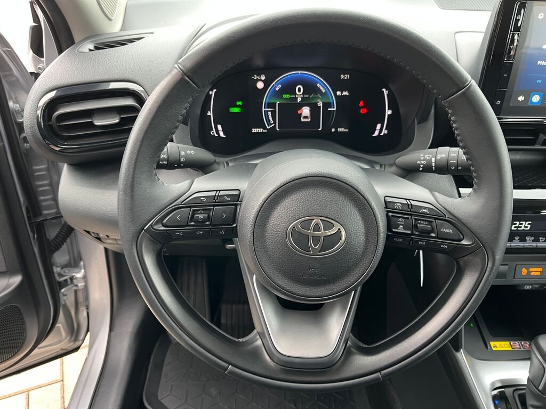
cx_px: 273
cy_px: 204
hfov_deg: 67.3
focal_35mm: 26
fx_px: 410
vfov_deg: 53.1
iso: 125
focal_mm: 5.1
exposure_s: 1/66
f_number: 1.6
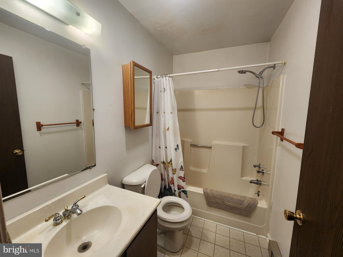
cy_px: 128
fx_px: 129
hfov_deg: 106.2
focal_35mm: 13
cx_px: 172
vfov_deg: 89.9
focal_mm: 2.2
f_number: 2.2
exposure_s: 1/60
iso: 100
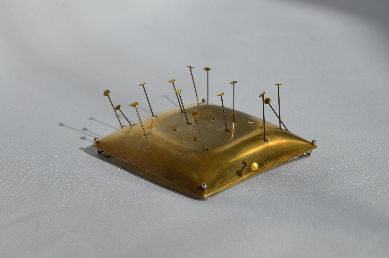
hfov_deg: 19.5
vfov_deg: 13.0
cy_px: 129
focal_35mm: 105
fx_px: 1132
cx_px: 194
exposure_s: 1/640
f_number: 13
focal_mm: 70
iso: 250
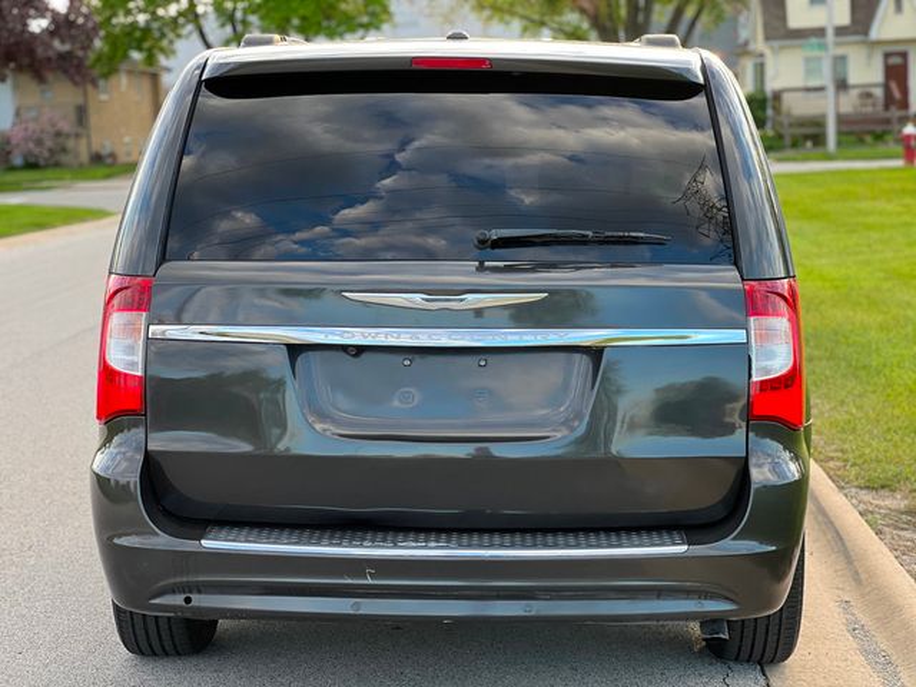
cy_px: 344
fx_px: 2038
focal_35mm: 77
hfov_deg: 25.3
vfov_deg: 19.1
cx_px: 458
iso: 64
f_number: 2.8
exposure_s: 1/121
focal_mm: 9
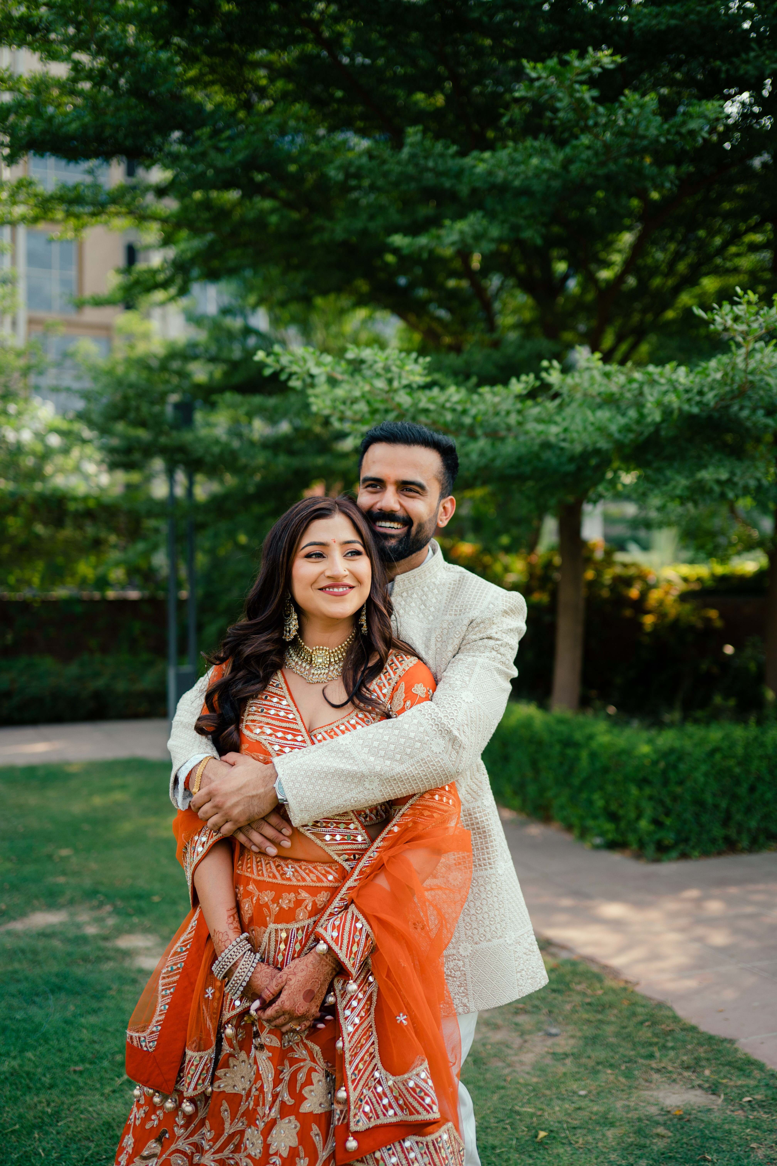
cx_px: 388
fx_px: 1133
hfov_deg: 37.9
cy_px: 583
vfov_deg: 54.4
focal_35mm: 35
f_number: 2
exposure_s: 1/640
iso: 50
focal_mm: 35
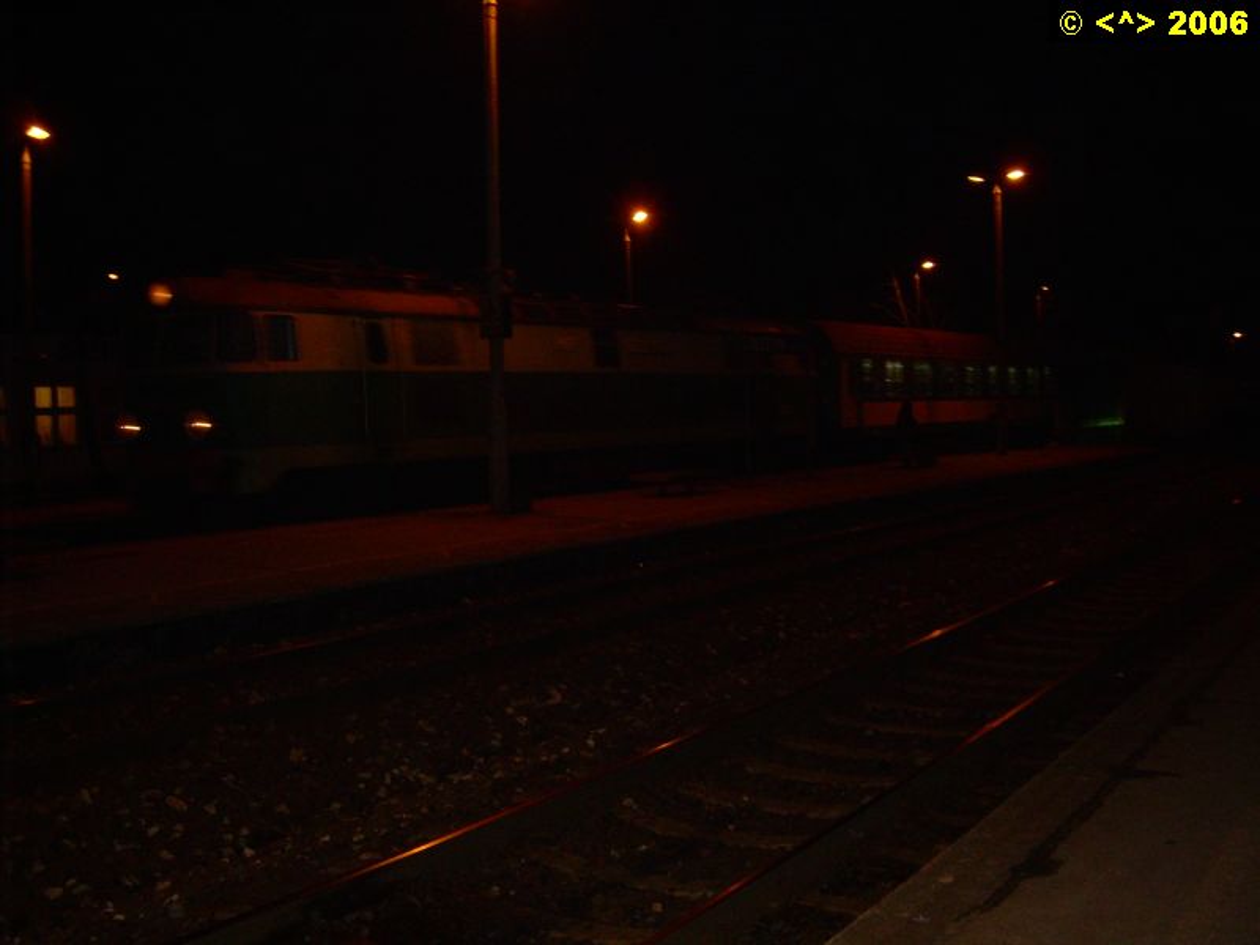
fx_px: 1383
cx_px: 630
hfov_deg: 49.0
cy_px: 472
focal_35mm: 38
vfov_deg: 37.7
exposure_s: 1/60
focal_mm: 6.3
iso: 200
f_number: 2.8
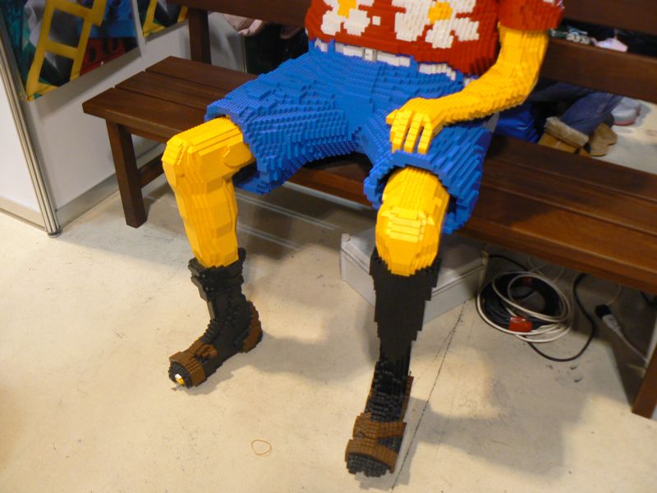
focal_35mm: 36
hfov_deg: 51.4
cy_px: 246
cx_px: 328
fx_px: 683
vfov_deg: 39.7
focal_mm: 6
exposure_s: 1/30
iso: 160
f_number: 2.8
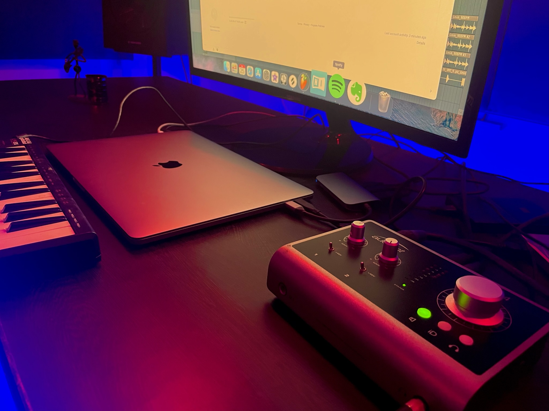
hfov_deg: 67.3
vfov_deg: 53.0
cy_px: 206
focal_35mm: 26
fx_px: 412
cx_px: 274
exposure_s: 1/25
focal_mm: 4.2
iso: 640
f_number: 1.6
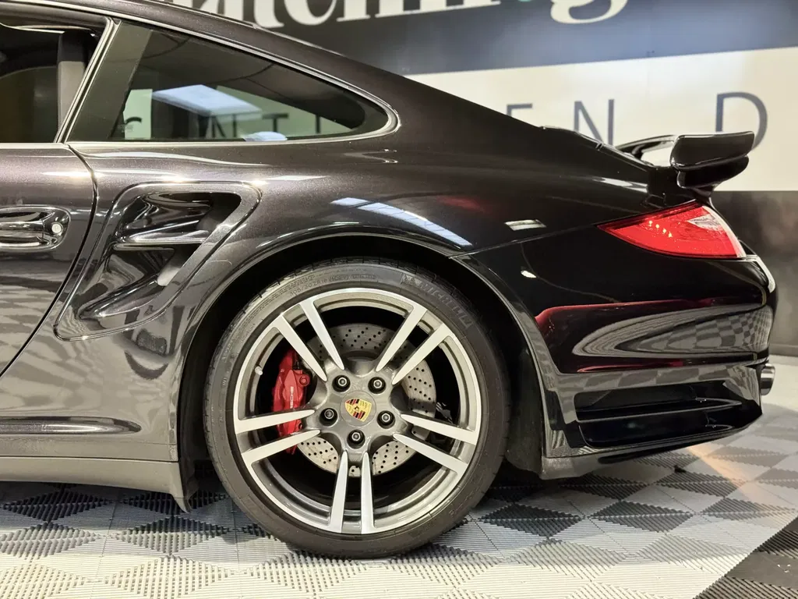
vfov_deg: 30.3
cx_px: 399
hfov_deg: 39.7
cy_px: 300
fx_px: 1107
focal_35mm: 48
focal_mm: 6.86
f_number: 1.78
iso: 640
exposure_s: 1/25
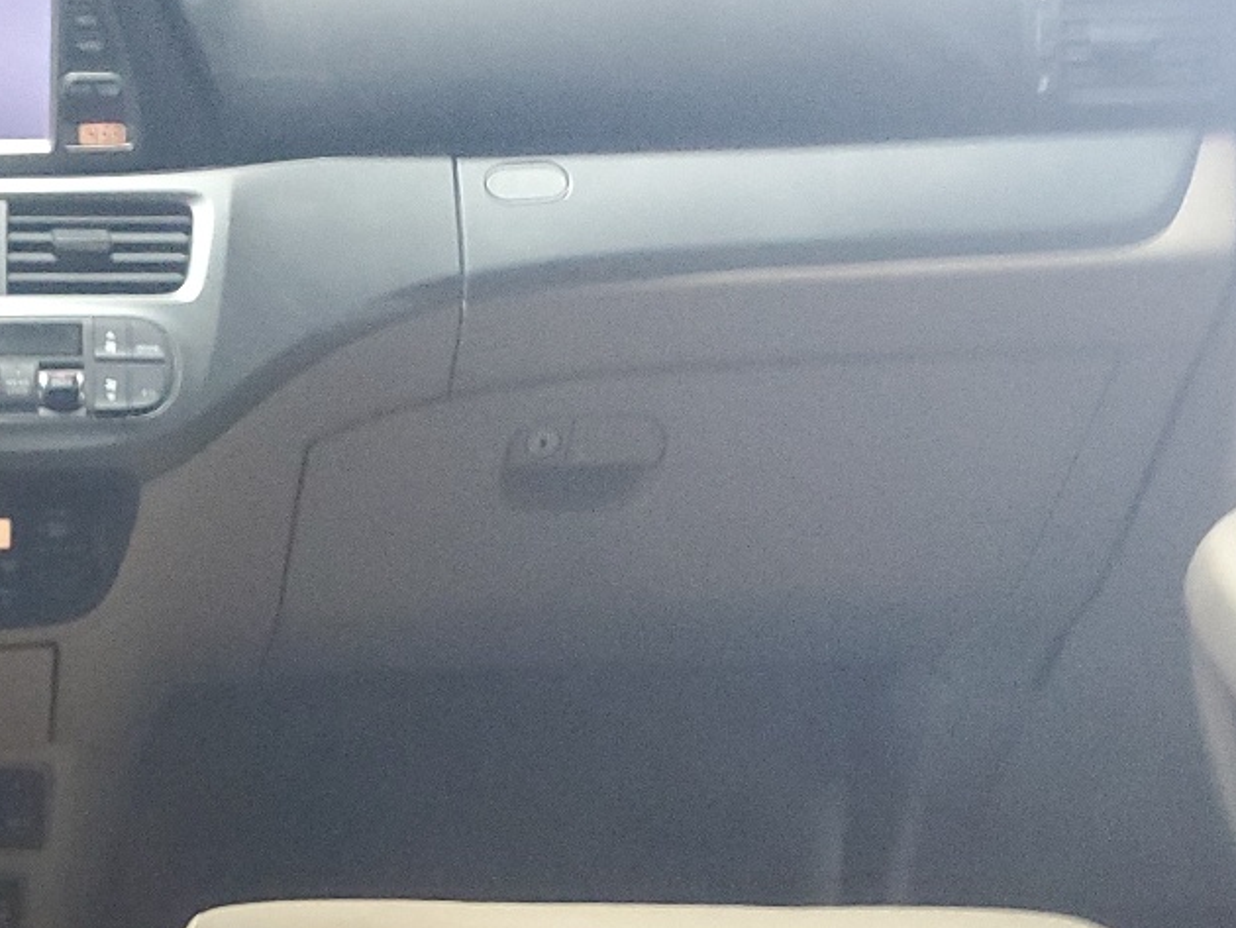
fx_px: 2357
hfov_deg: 27.0
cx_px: -122
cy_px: 997
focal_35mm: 66
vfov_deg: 21.2
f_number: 1.5
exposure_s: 1/15
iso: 574
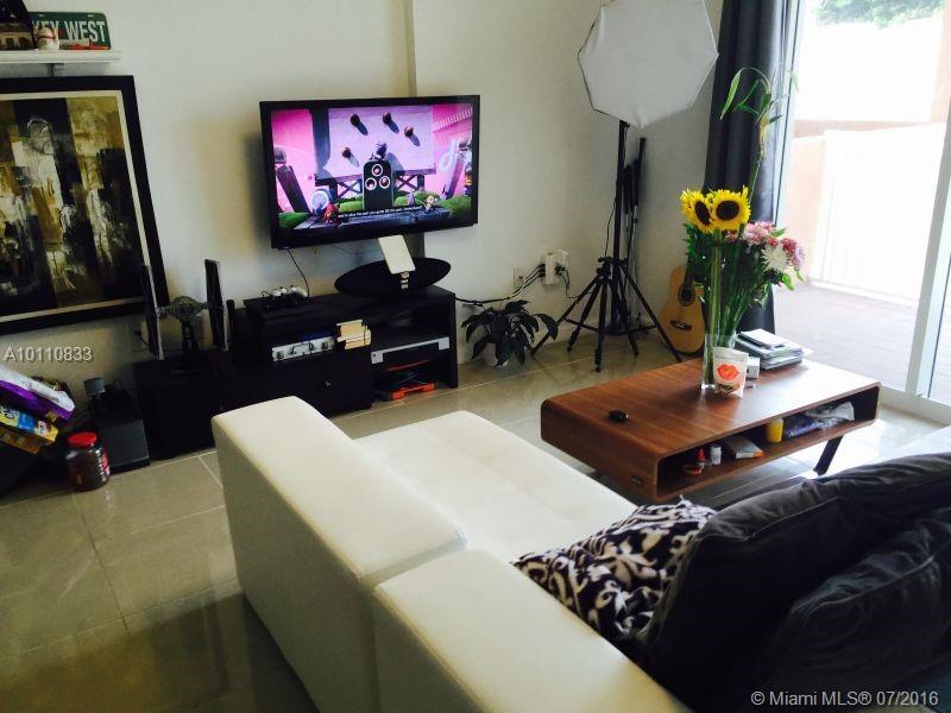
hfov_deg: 61.7
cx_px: 476
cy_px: 356
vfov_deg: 48.2
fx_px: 797
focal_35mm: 29
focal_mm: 4.15
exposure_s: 1/30
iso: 40
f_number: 2.2
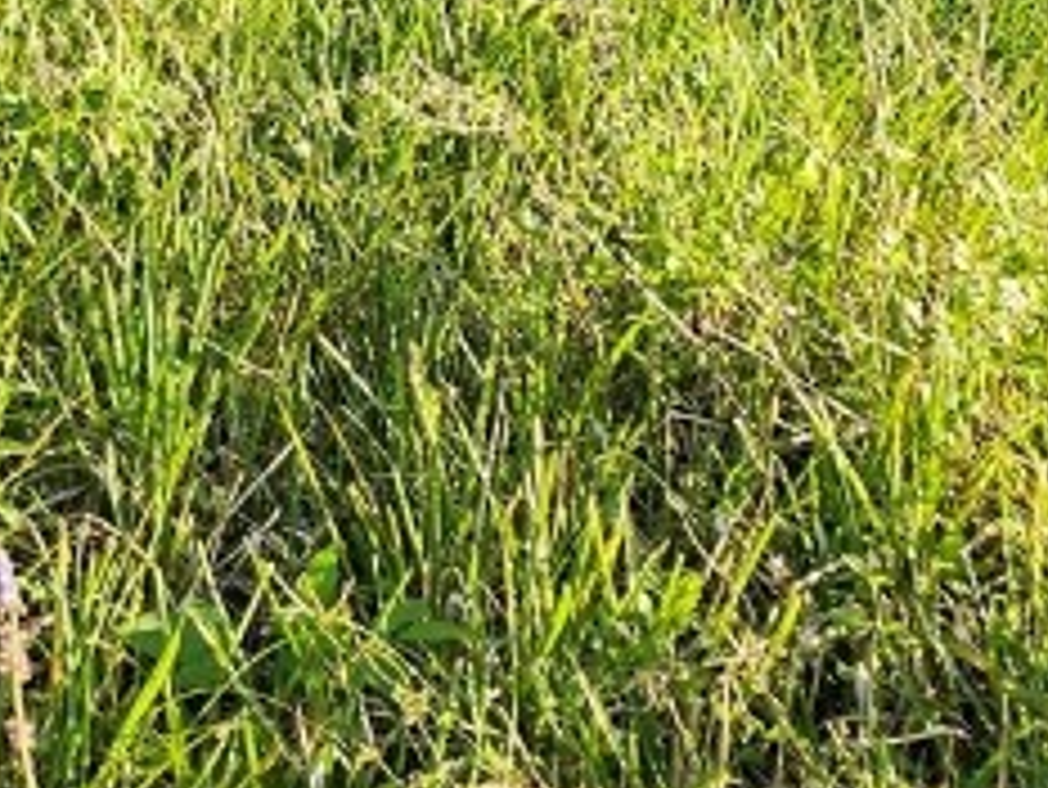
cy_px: -684
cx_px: -288
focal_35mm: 101
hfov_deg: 18.2
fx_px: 3059
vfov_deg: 13.1
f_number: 1.7
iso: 12
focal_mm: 6.3
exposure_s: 1/120
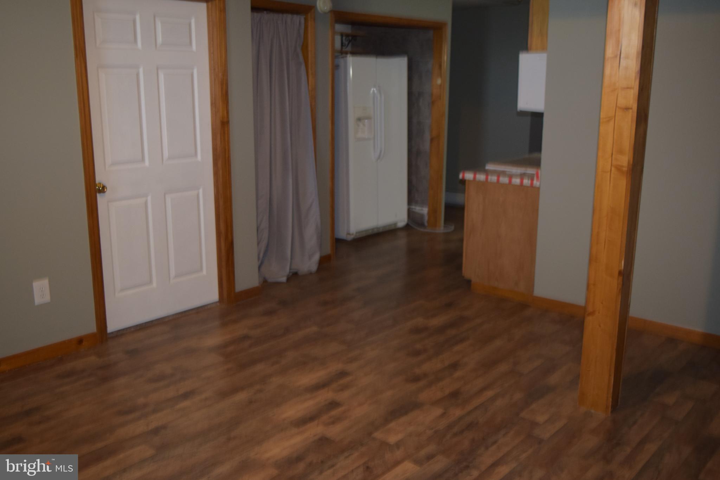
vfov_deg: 36.9
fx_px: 720
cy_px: 240
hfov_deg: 53.1
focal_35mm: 36
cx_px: 360
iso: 800
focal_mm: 24
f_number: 4
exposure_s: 1/30
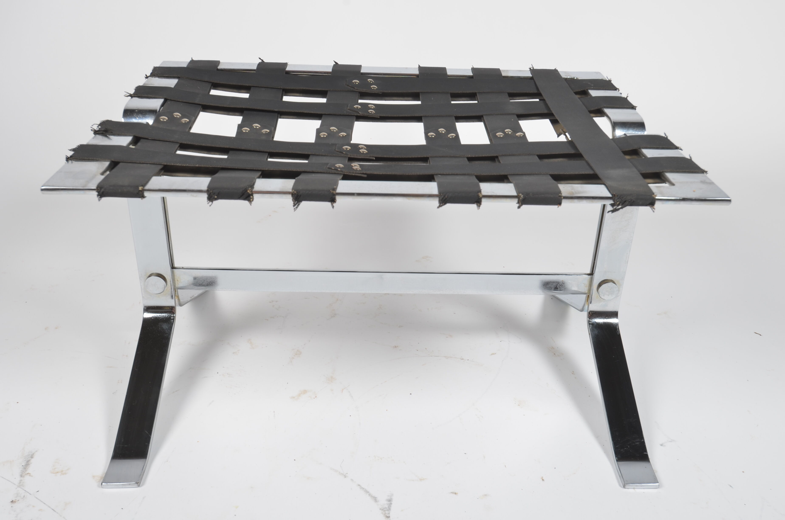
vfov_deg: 36.7
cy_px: 260
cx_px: 392
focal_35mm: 36
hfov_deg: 53.2
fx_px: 783
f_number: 11
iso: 100
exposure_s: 1/125
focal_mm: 24
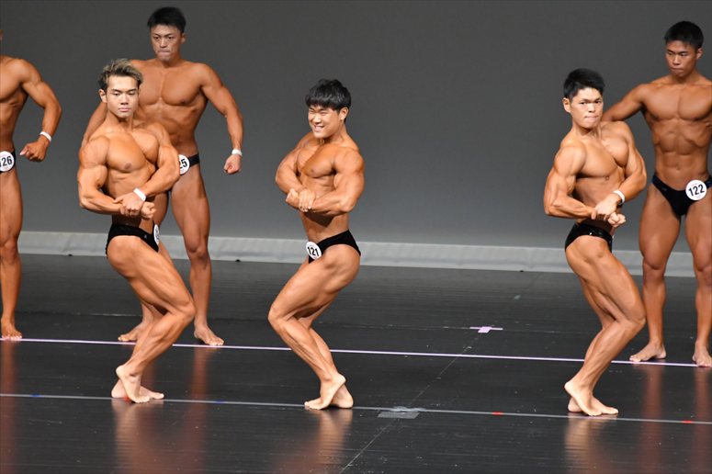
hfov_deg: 6.5
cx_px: 356
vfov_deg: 4.4
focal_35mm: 315
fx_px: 6227
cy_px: 237
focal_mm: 210
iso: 5000
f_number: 5.6
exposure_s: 1/400
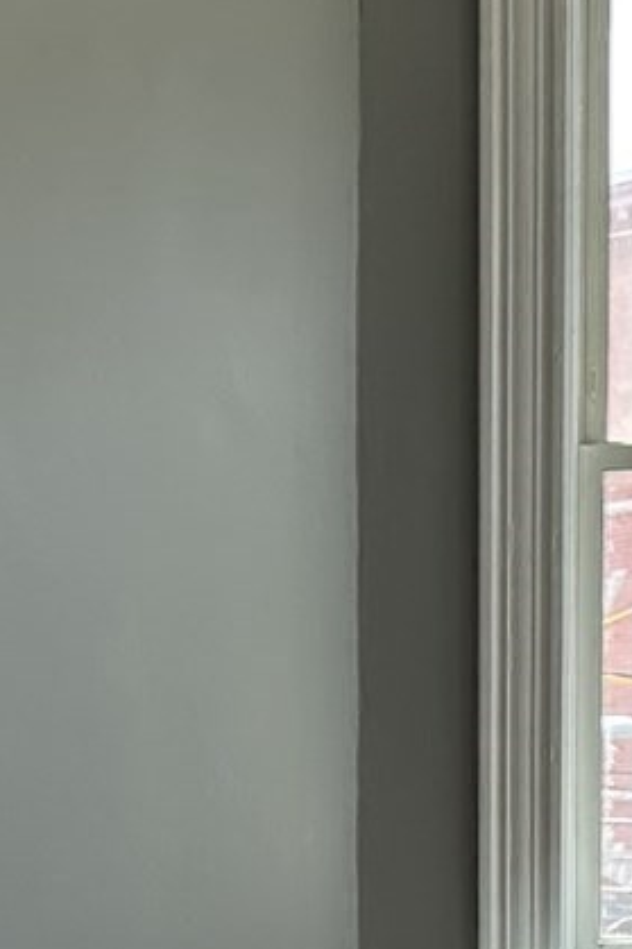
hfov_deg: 11.2
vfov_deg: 15.8
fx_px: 3215
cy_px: 1291
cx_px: 215
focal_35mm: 122
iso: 80
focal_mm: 6.86
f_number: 1.78
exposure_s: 1/204
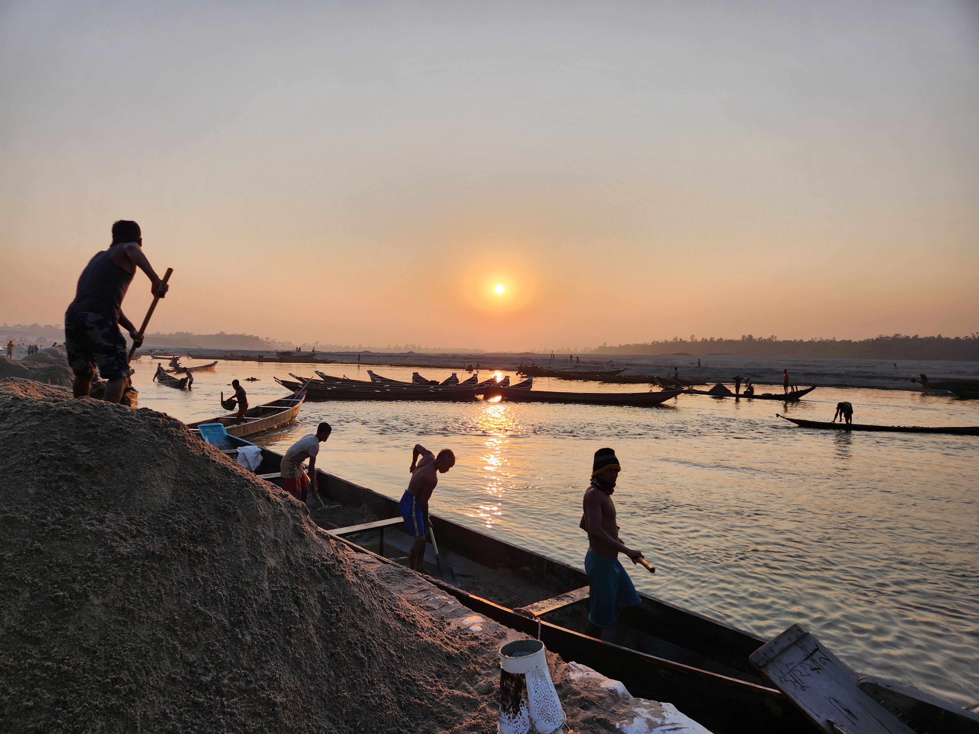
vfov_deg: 58.9
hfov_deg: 73.9
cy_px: 367
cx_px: 490
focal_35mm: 23
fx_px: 650
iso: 20
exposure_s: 1/1325
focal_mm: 5.4
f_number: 1.8
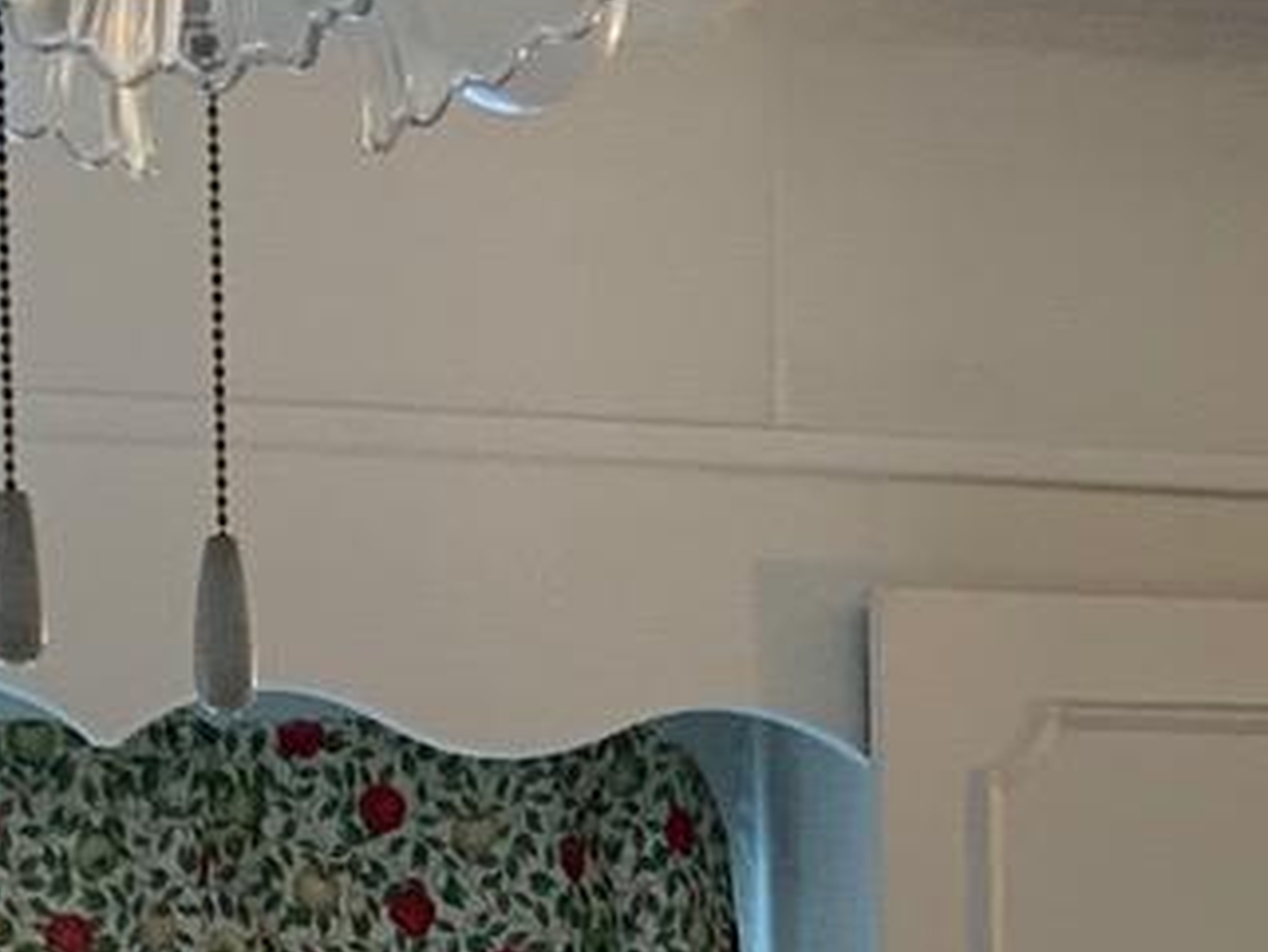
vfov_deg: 7.2
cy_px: 2856
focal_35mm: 185
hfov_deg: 10.6
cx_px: 1142
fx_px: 6779
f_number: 1.8
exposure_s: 1/60
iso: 50
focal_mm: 3
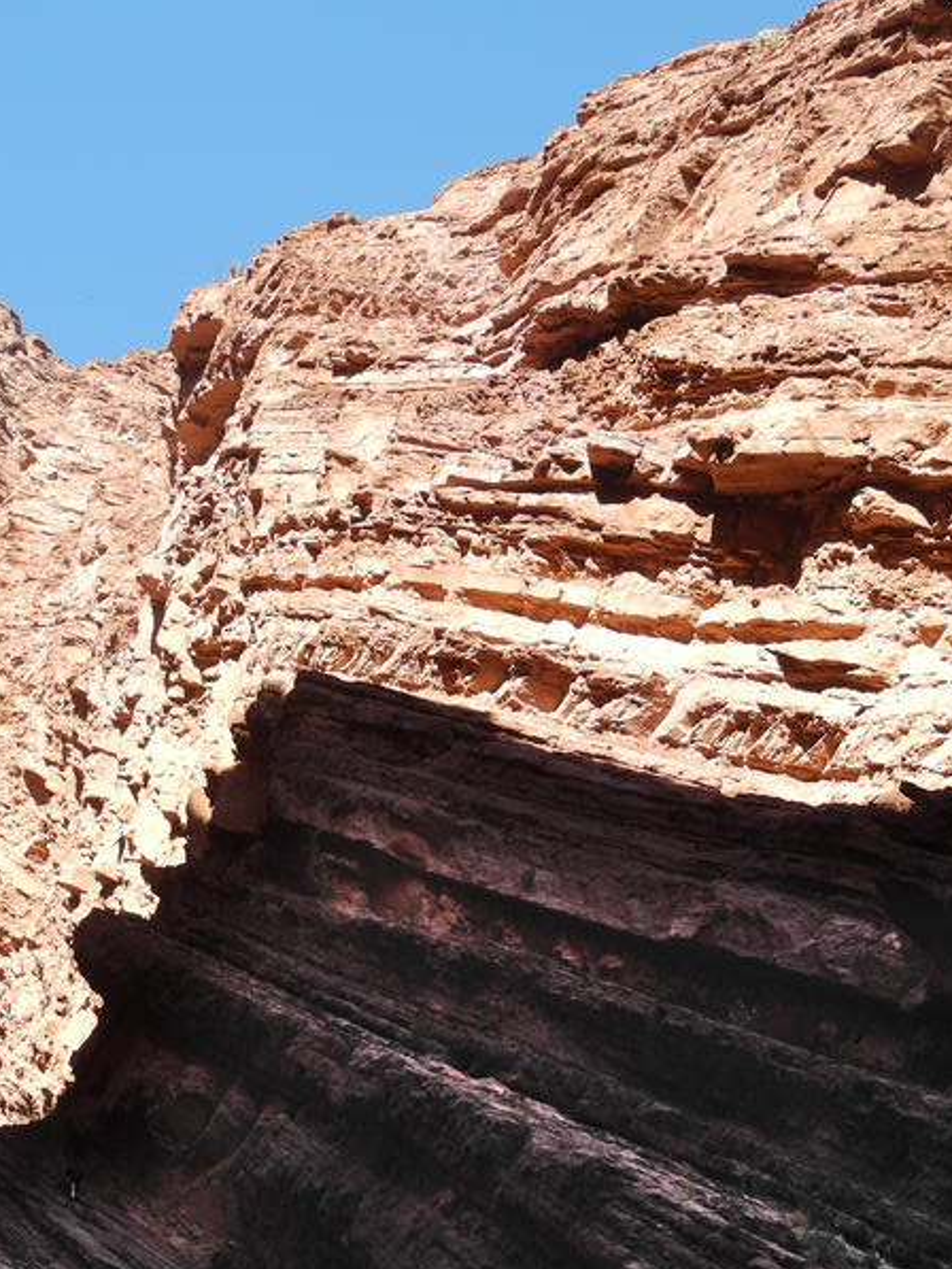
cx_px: 468
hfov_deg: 30.3
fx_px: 1759
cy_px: 765
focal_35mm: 48
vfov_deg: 39.5
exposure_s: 1/400
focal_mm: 6
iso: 100
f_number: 2.8
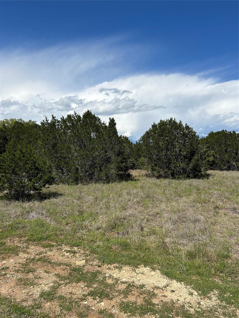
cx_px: 120
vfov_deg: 67.3
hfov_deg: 53.1
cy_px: 159
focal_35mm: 26
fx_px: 239
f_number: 1.5
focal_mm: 5.7
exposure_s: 1/6993
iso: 50
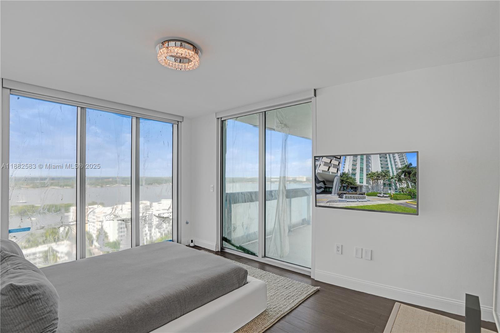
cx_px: 250
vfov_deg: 73.7
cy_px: 166
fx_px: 222
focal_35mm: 16
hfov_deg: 96.7
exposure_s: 1/250
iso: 125
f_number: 5.6
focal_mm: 16
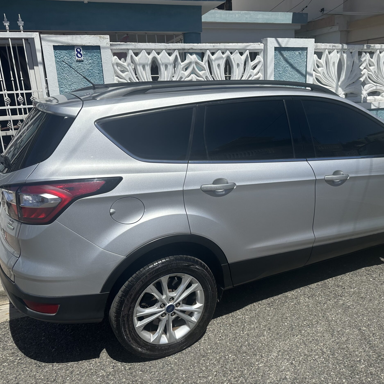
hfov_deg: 55.4
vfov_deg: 55.6
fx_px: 364
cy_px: 189
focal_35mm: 29
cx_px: 220
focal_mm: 6.86
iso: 80
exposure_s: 1/9709
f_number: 1.78
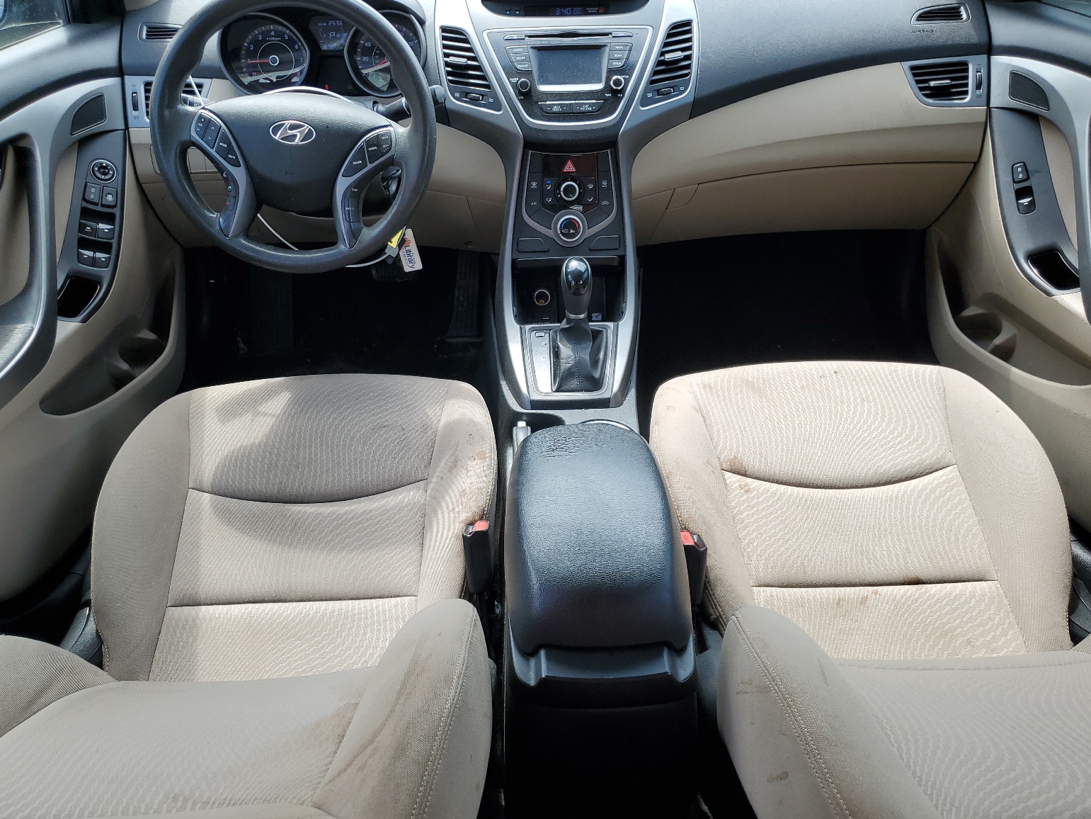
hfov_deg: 65.3
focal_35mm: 27
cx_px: 547
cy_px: 399
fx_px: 851
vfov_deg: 51.4
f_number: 1.5
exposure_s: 1/476
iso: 50
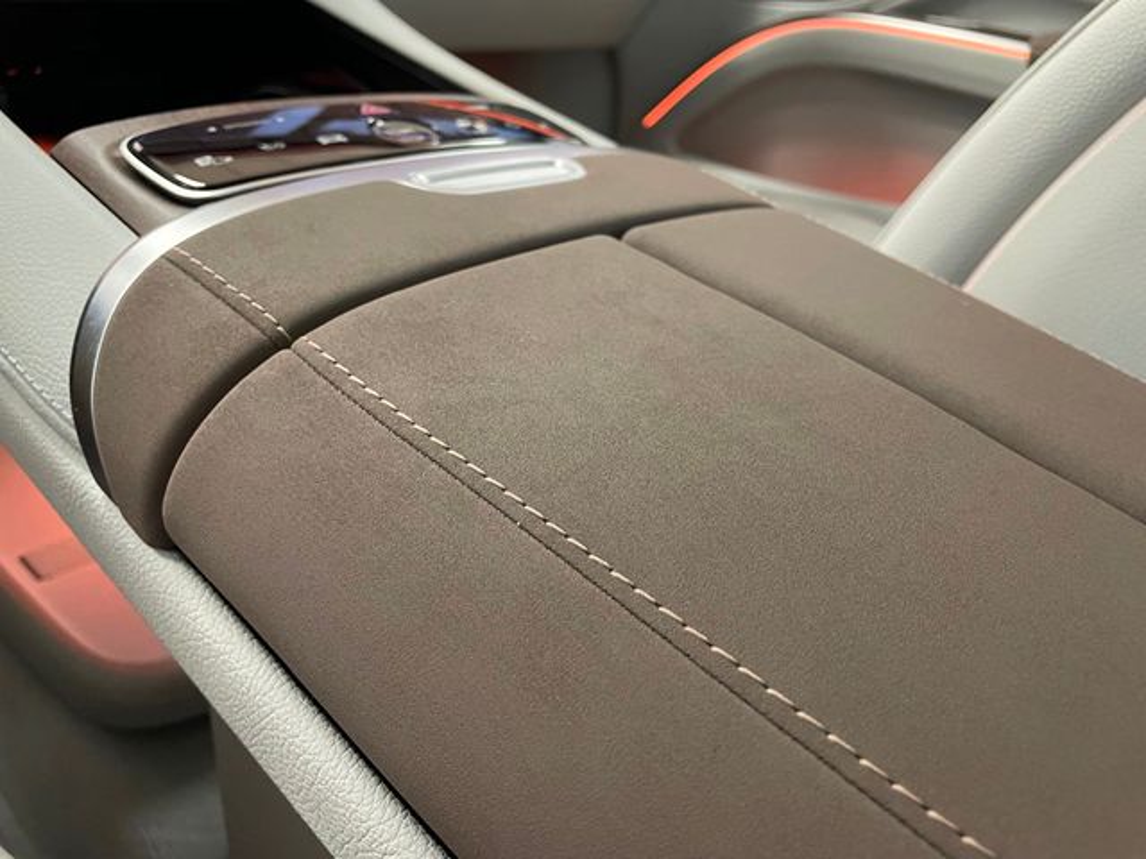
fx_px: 861
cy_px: 430
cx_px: 573
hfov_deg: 67.3
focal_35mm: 26
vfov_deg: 53.1
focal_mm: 4.2
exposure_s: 1/54
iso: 400
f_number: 1.6
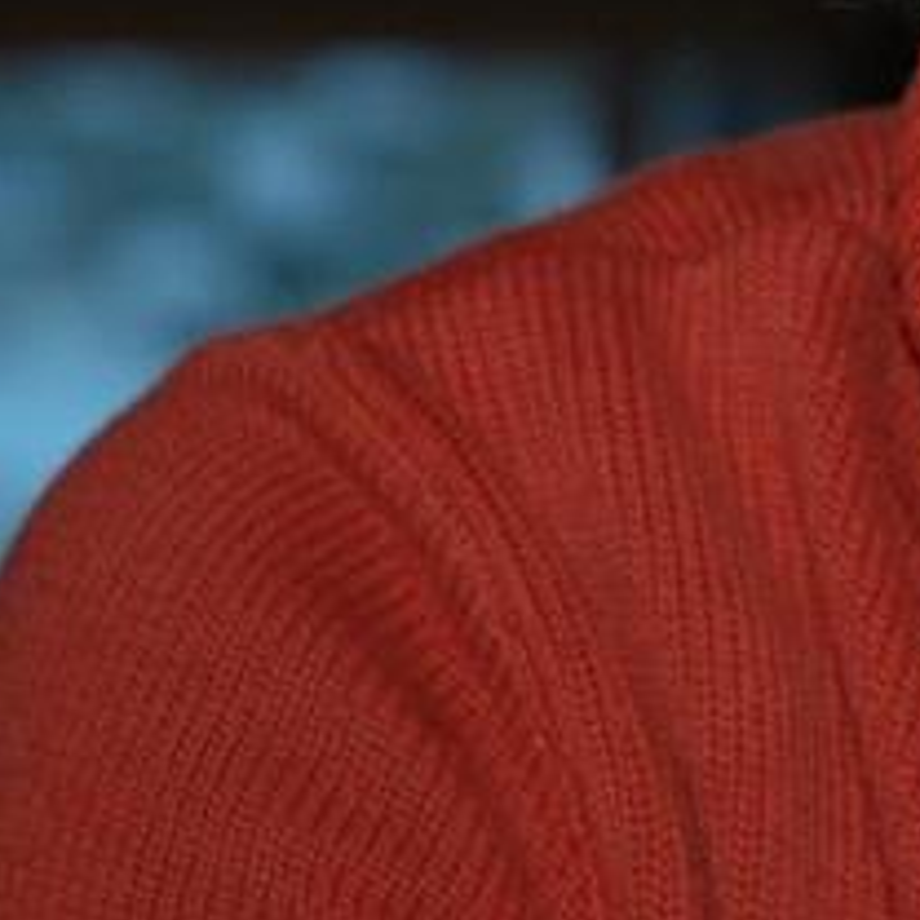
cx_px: 1765
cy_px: -179
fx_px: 13170
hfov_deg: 4.0
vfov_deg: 4.0
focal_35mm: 438
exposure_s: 1/60
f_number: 4.5
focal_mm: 70
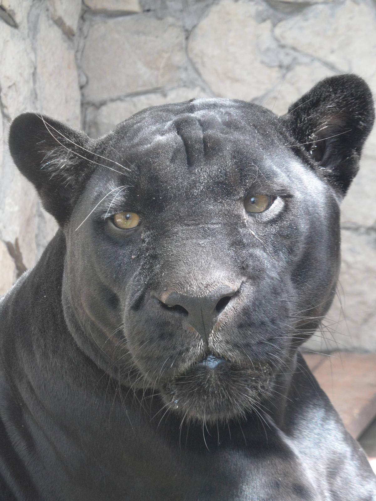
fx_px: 1738
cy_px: 250
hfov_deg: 12.3
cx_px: 188
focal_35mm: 120
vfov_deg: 16.4
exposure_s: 1/60
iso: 120
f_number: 4.4
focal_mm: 20
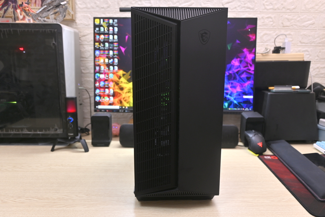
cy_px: 108
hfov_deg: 67.4
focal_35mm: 27
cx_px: 162
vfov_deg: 47.9
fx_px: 244
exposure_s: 1/20
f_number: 3.5
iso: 125
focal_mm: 18
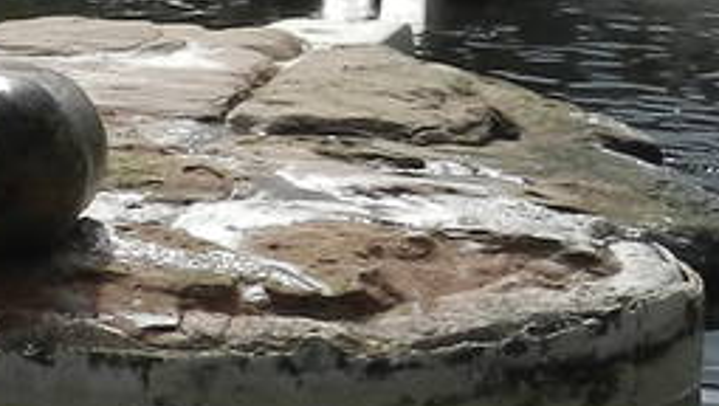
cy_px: 223
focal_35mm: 157
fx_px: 2996
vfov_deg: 7.8
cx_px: 96
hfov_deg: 13.6
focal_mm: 4
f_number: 4.5
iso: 160
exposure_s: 1/800
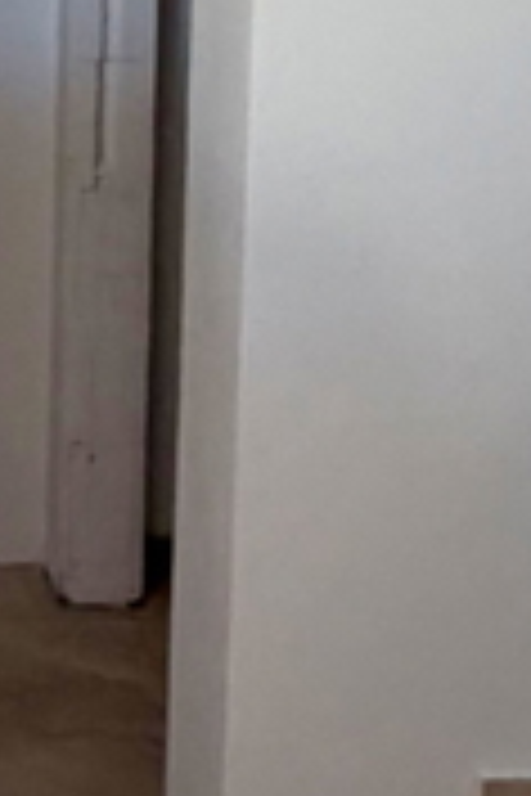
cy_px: -31
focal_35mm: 89
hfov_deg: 14.4
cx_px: -261
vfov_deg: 21.9
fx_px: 1969
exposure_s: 1/115
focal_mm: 2.22
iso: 320
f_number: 2.2
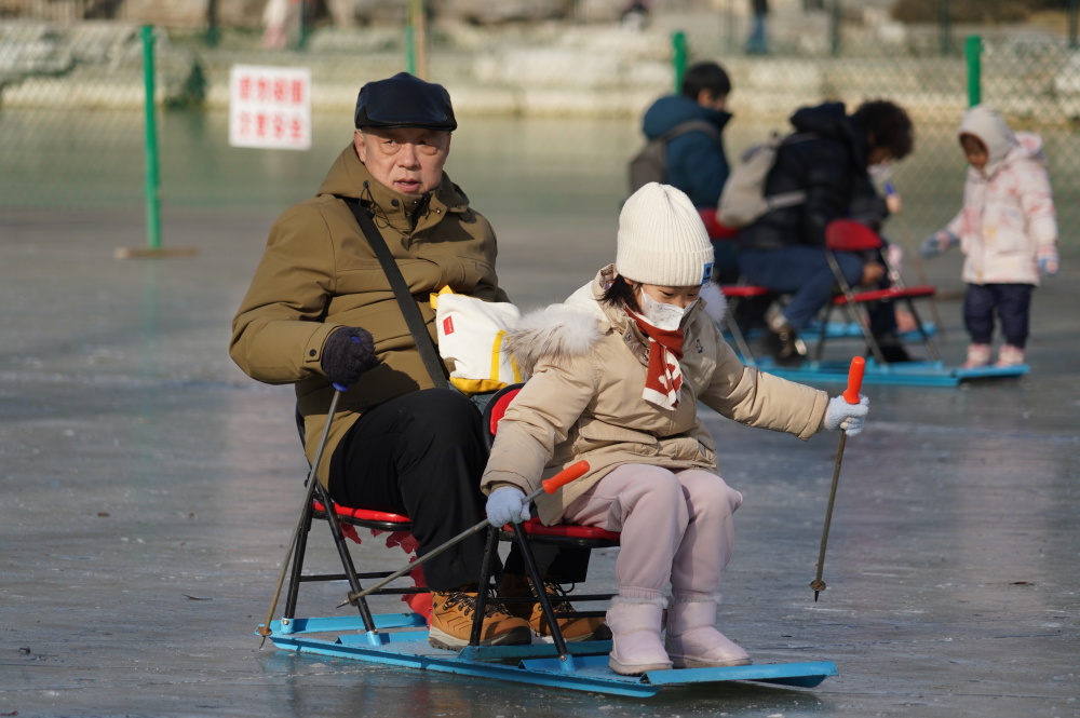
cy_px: 359
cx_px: 540
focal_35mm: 240
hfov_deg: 8.6
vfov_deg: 5.7
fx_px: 7194
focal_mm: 240
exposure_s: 1/1250
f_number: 6.3
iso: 400
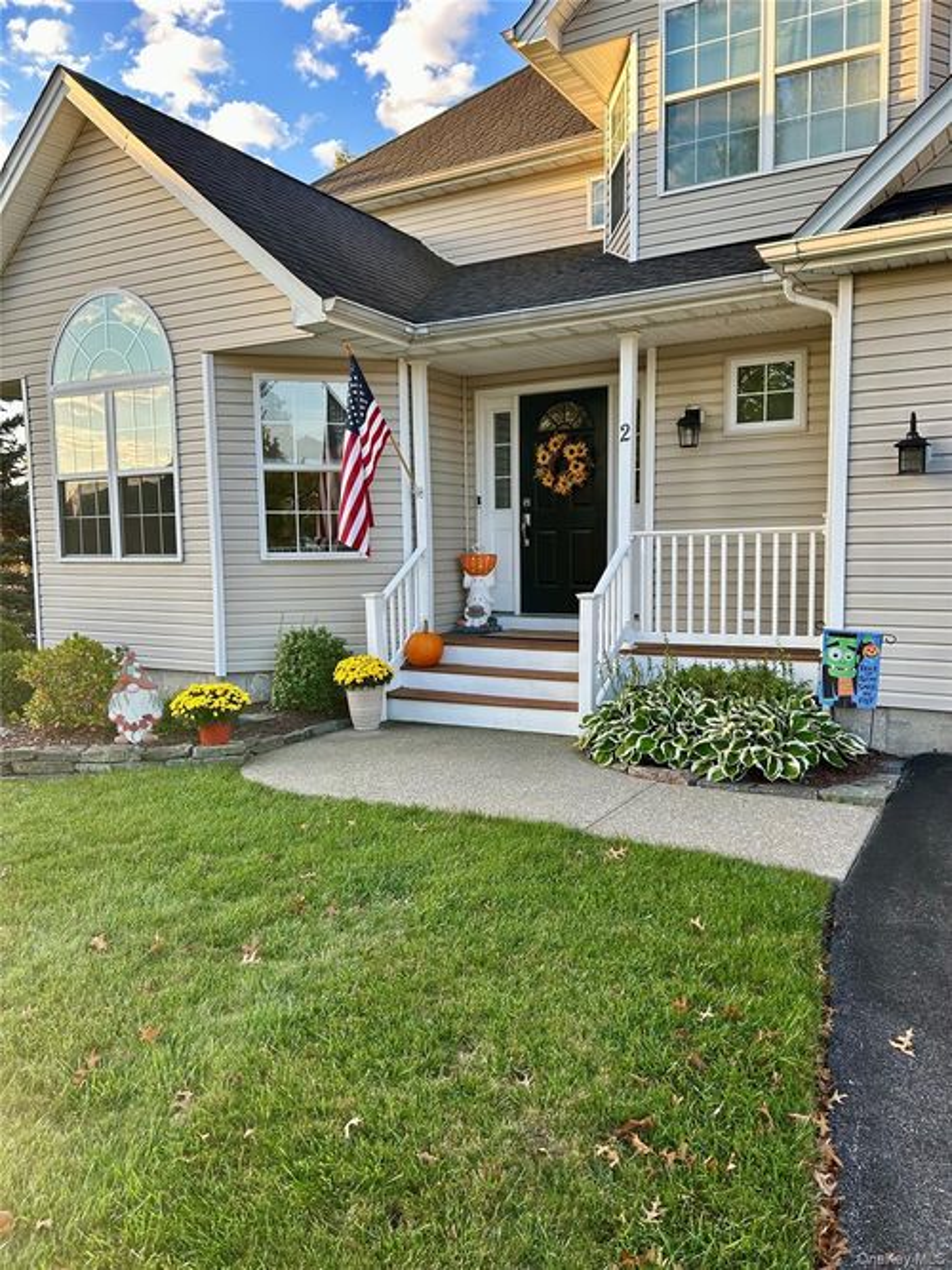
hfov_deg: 53.0
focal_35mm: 26
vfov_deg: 67.3
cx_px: 476
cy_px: 635
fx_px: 954
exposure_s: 1/210
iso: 40
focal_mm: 5.7
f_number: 1.5
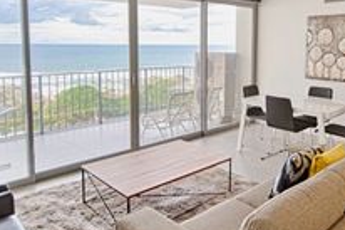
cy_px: 71
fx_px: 306
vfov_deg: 40.4
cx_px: 201
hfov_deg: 58.4
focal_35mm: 32
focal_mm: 14
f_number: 6.3
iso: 500
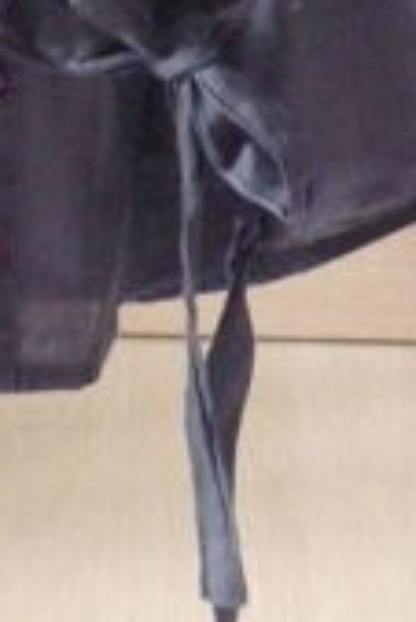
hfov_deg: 5.9
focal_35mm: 232
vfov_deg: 8.6
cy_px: -427
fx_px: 4013
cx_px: -37
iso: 800
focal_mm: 10.4
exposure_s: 1/8
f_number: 3.2
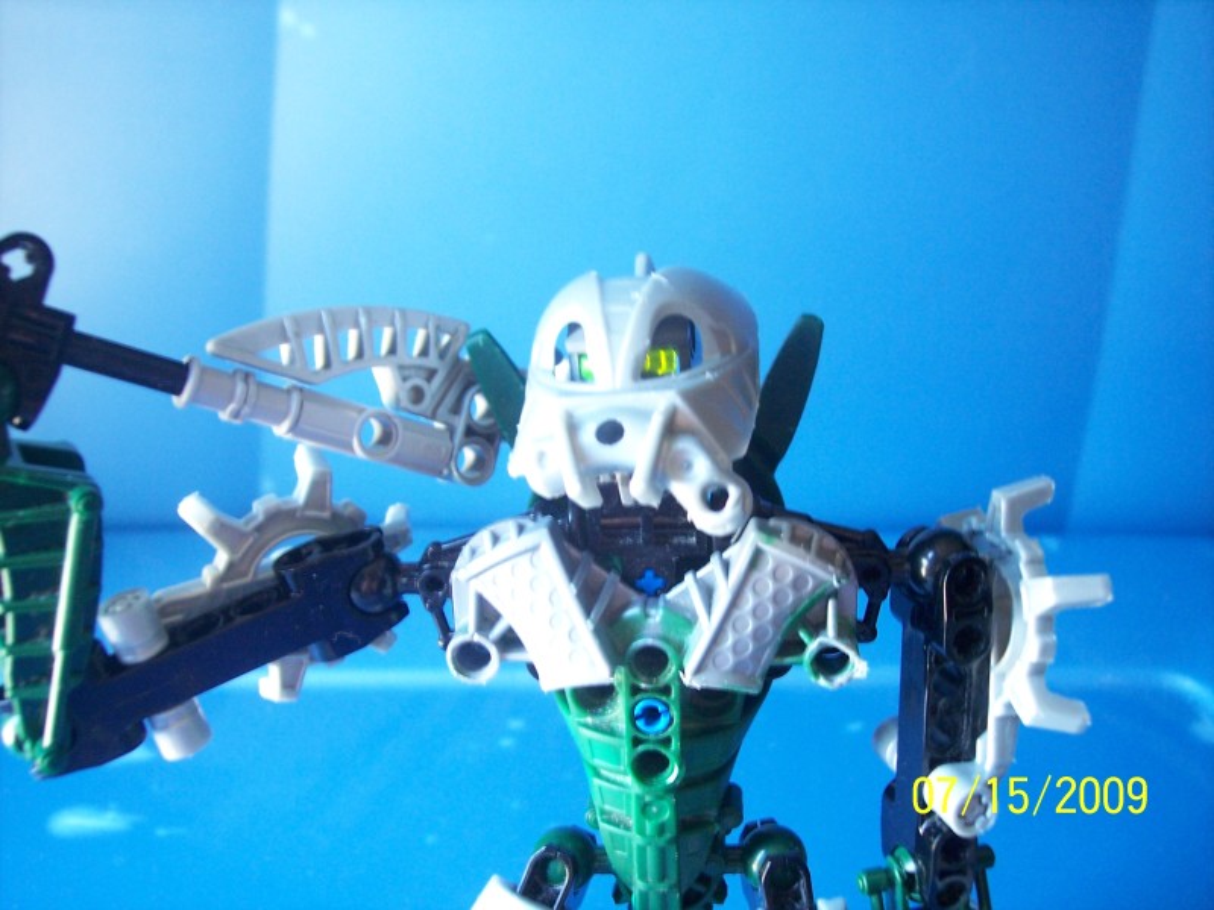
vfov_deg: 36.8
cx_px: 607
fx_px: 1368
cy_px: 455
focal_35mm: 39
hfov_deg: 47.9
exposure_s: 1/6
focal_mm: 8
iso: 200
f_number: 3.4
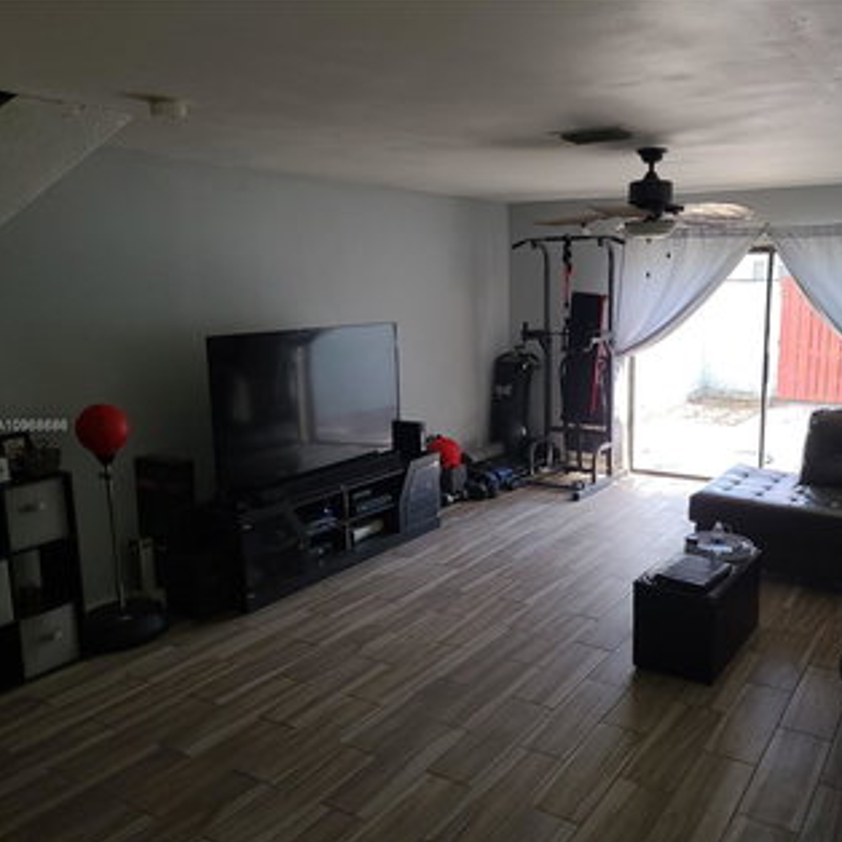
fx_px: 826
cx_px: 527
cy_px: 426
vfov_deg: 54.0
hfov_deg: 53.4
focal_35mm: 30
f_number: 1.8
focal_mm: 7
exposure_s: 1/60
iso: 64
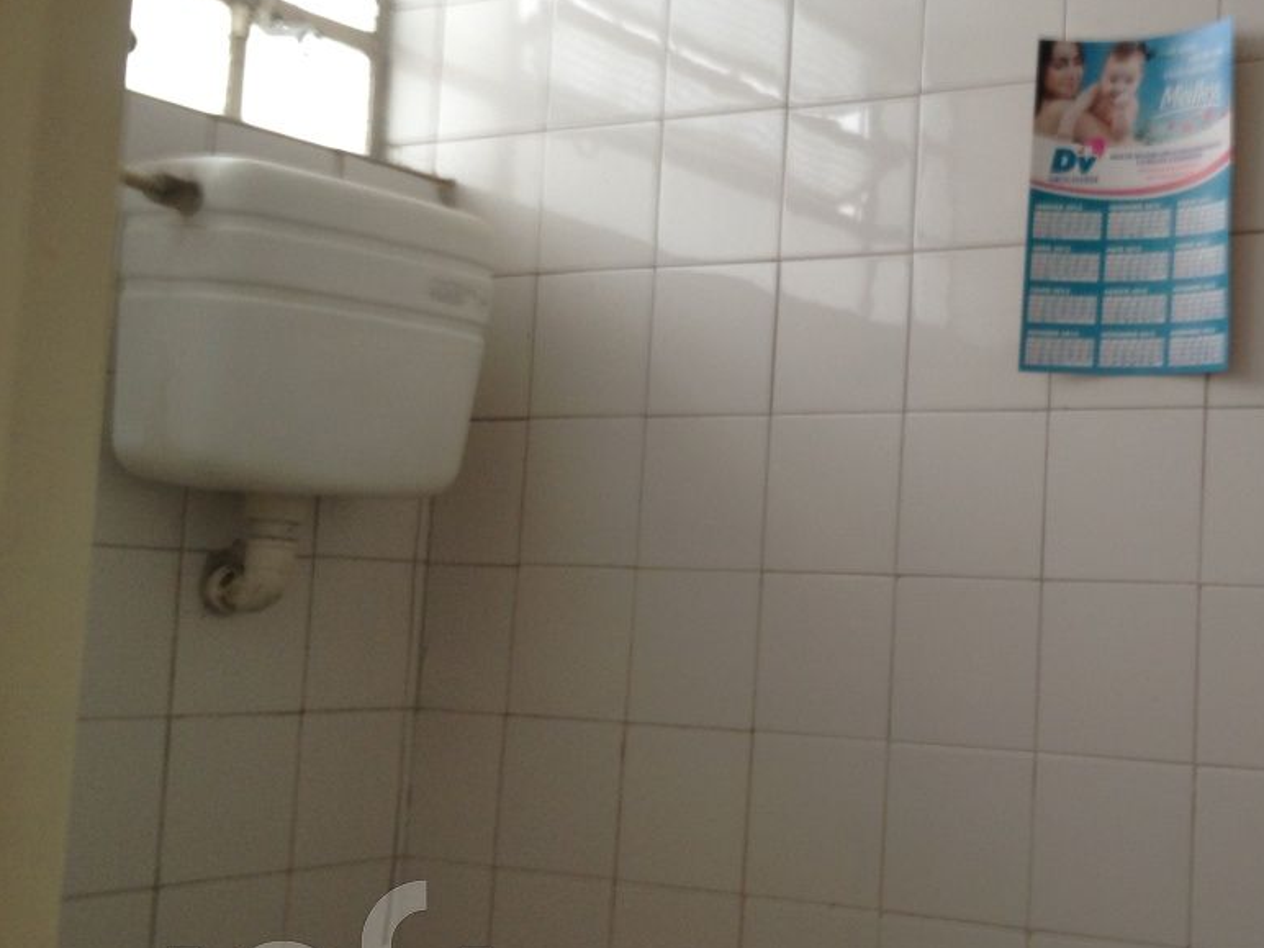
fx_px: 2118
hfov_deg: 32.2
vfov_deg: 25.2
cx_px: 1045
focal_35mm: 58
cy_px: 434
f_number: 2.4
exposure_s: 1/30
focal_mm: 4.28
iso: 64
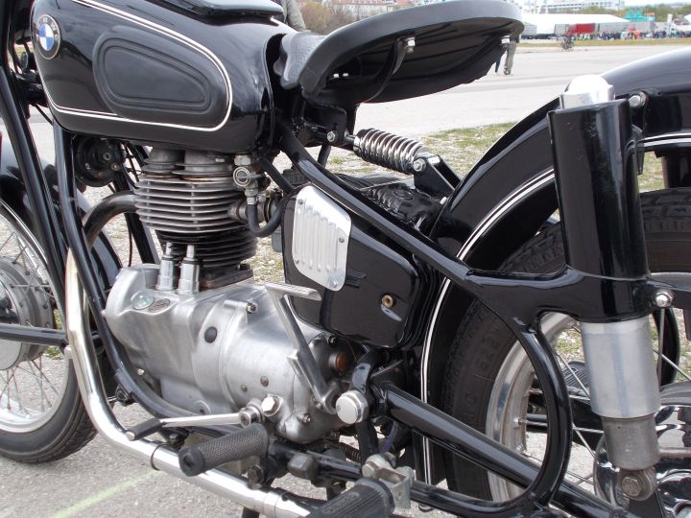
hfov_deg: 42.9
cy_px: 259
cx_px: 346
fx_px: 878
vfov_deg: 32.9
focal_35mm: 44
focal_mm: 7.9
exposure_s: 1/200
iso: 80
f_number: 4.2
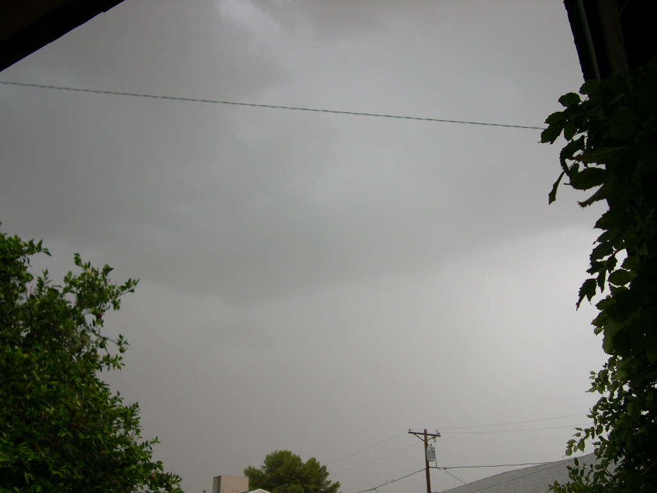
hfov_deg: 49.0
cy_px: 246
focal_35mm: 38
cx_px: 328
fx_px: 721
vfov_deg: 37.7
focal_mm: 8
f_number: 2.8
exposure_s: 1/283
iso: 100
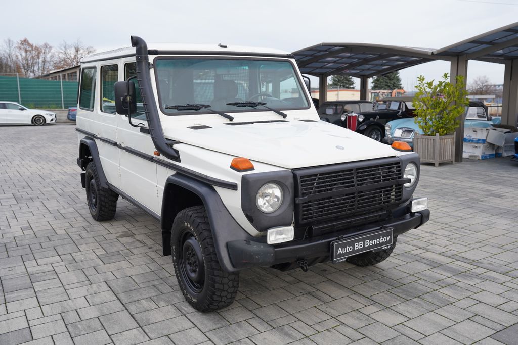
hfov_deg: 58.7
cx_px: 259
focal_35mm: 32
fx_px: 460
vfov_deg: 41.1
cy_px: 172
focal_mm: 32
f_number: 5
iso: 100
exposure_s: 1/100
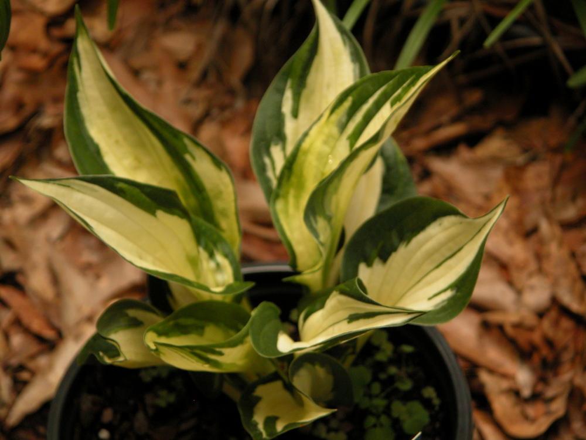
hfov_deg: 11.2
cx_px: 293
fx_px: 2979
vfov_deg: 8.4
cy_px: 220
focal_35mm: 176
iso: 200
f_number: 4
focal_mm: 44.7
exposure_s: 1/125
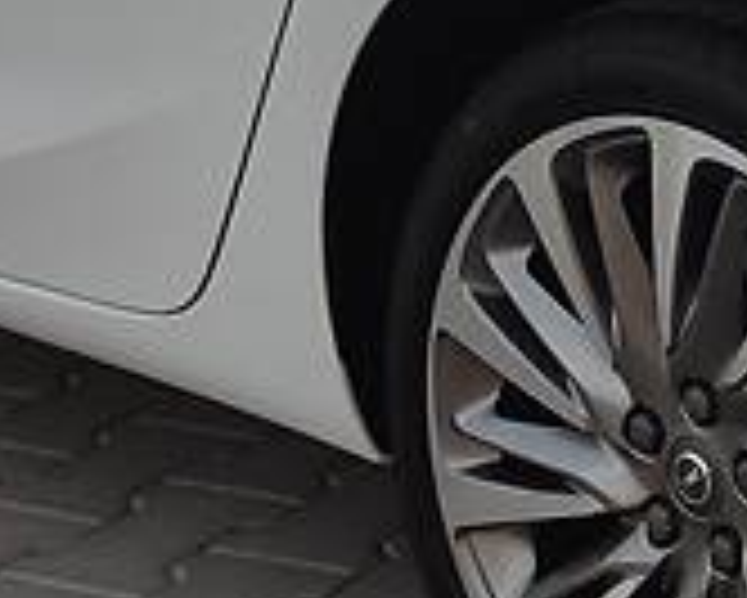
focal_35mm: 122
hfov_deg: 14.1
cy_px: -180
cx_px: 1314
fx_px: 2699
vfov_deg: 12.3
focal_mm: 4.8
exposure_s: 1/2018
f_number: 1.8
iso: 112
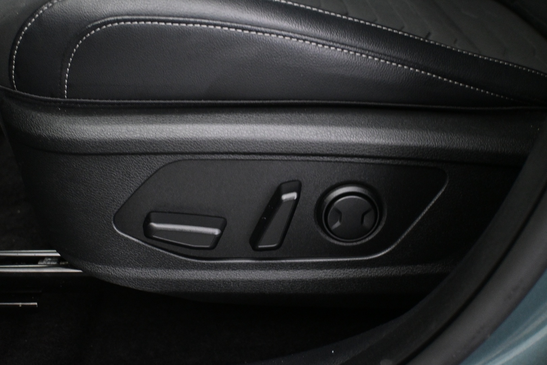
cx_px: 274
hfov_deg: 49.6
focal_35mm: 39
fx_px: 593
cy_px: 182
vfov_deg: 34.2
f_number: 4.5
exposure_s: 1/20
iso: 4000
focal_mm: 26
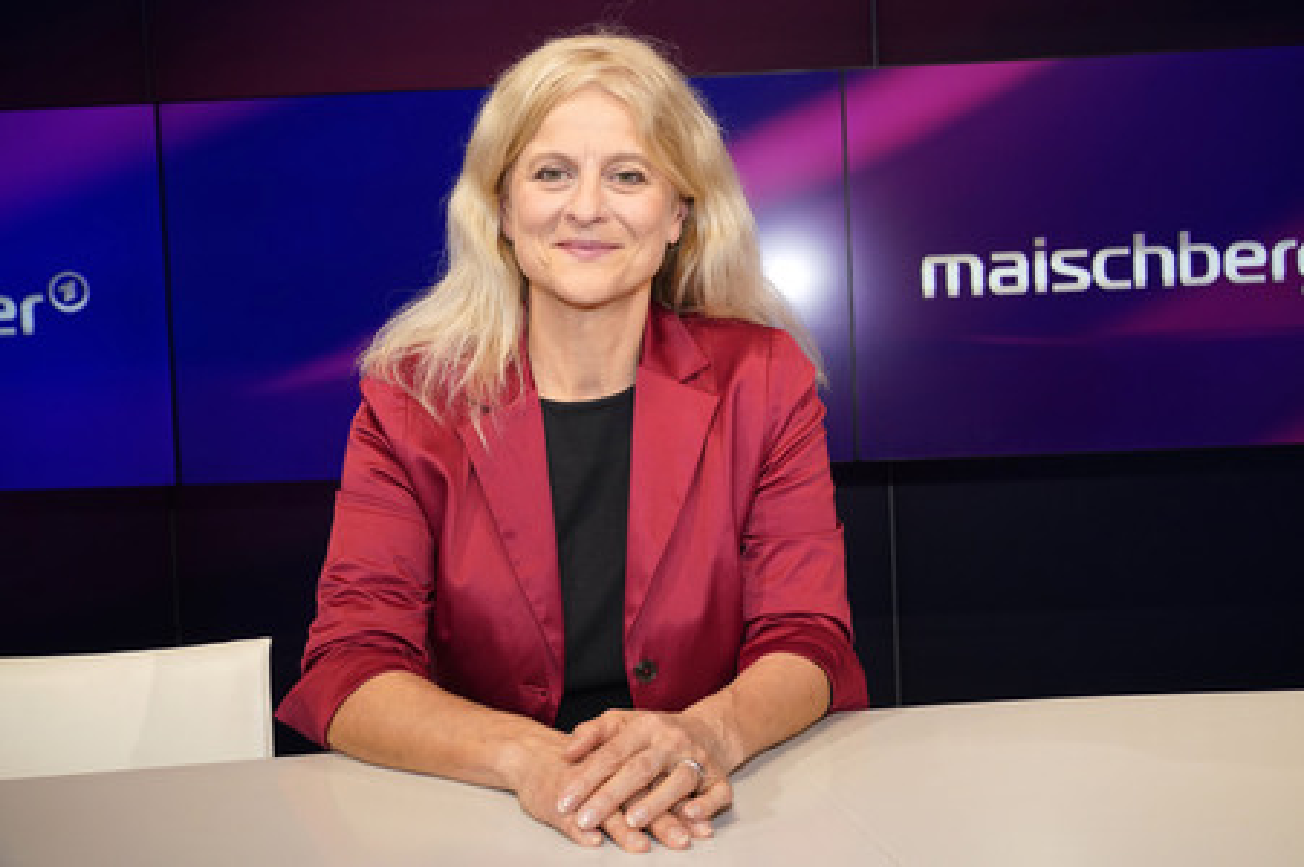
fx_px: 1448
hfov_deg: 48.5
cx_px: 652
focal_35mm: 40
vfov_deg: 33.4
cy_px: 434
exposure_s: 1/125
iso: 2000
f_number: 5.6
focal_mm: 40
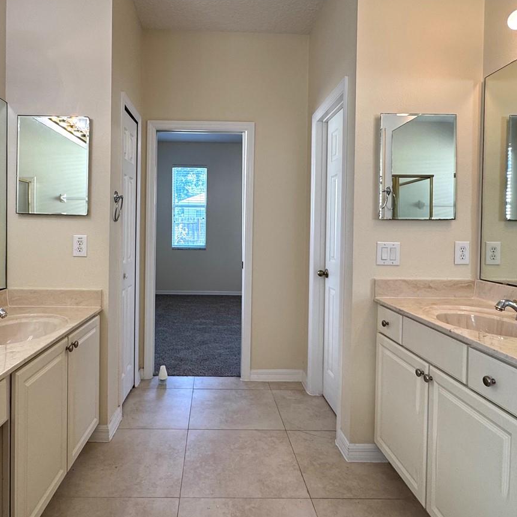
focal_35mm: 23
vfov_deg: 67.1
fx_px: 389
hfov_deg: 66.9
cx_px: 220
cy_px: 237
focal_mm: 2.22
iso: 80
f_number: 2.2
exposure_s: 1/120
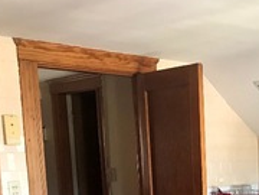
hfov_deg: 25.3
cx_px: 303
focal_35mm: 70
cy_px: 225
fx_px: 524
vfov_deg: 19.9
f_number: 1.8
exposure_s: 1/16
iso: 100
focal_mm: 3.99
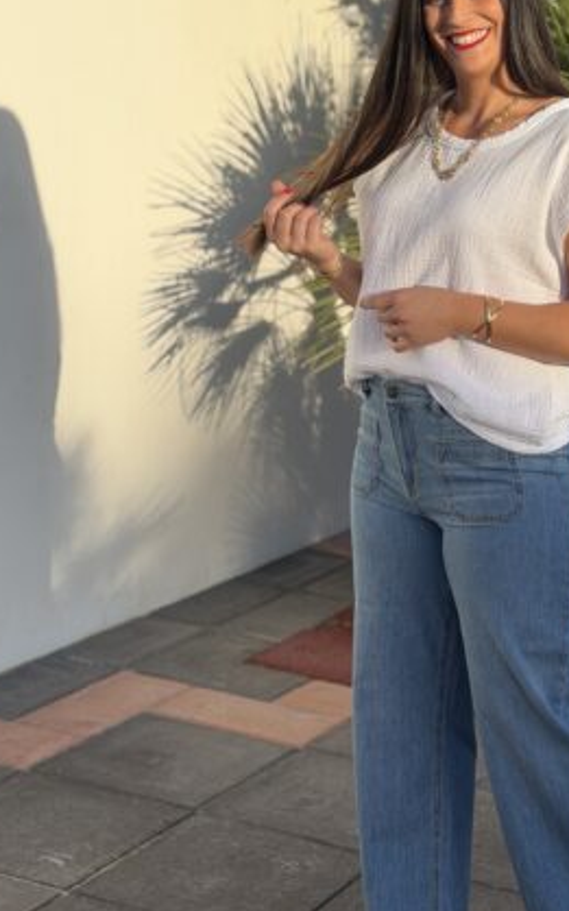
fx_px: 1812
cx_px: 458
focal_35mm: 73
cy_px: 436
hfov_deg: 17.7
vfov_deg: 28.2
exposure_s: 1/3226
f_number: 1.78
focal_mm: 6.76
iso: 64
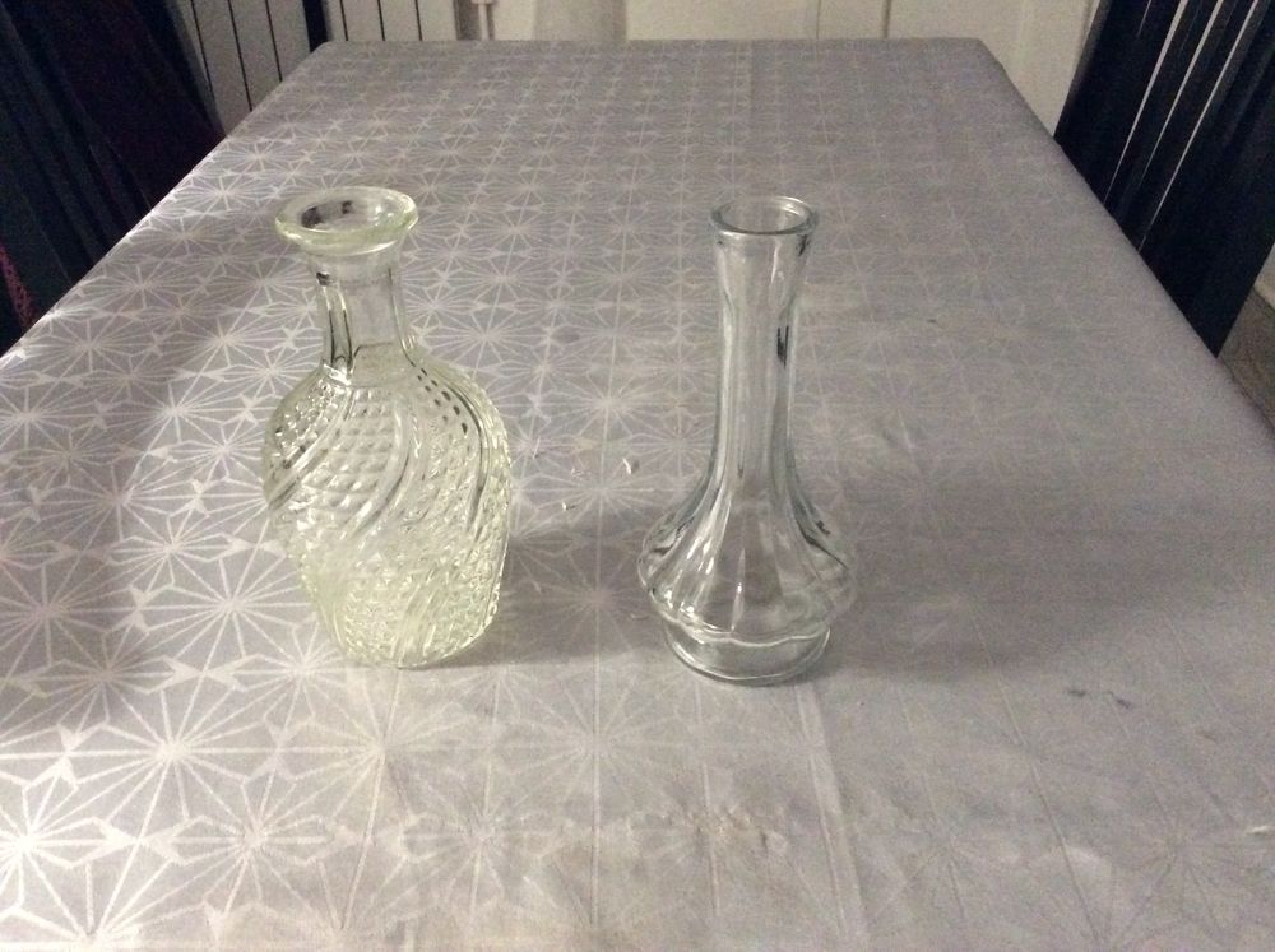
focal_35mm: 32
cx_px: 638
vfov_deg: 44.1
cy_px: 476
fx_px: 1177
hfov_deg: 56.9
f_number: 2.4
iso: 500
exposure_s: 1/17
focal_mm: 3.3
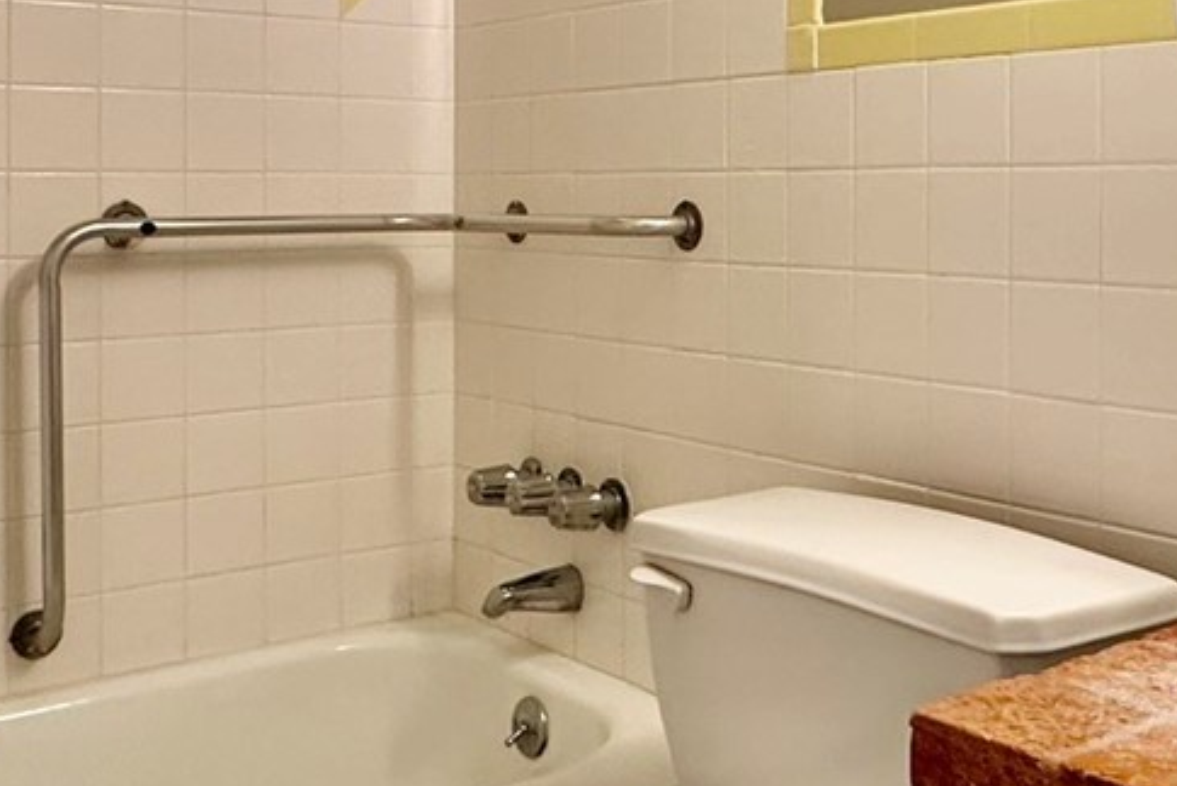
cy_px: 192
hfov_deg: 40.6
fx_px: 1570
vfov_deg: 27.7
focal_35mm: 48
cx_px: 781
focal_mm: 2.22
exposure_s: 1/60
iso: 200
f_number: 2.2
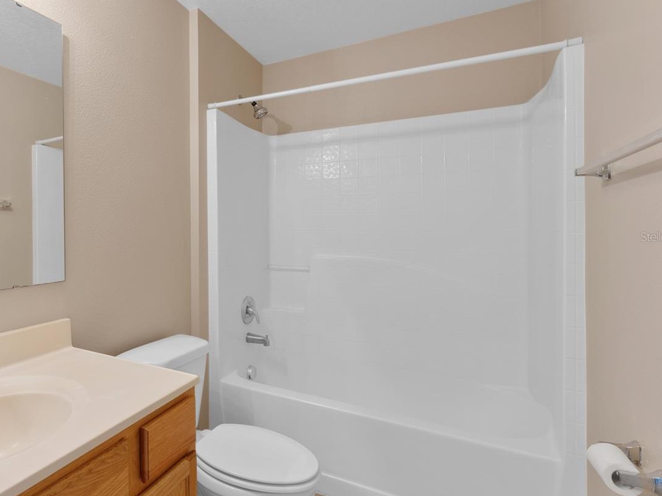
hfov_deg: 78.2
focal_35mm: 20
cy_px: 237
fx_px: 382
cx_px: 203
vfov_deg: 65.9
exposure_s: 1/1.25
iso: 320
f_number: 8
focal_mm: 14
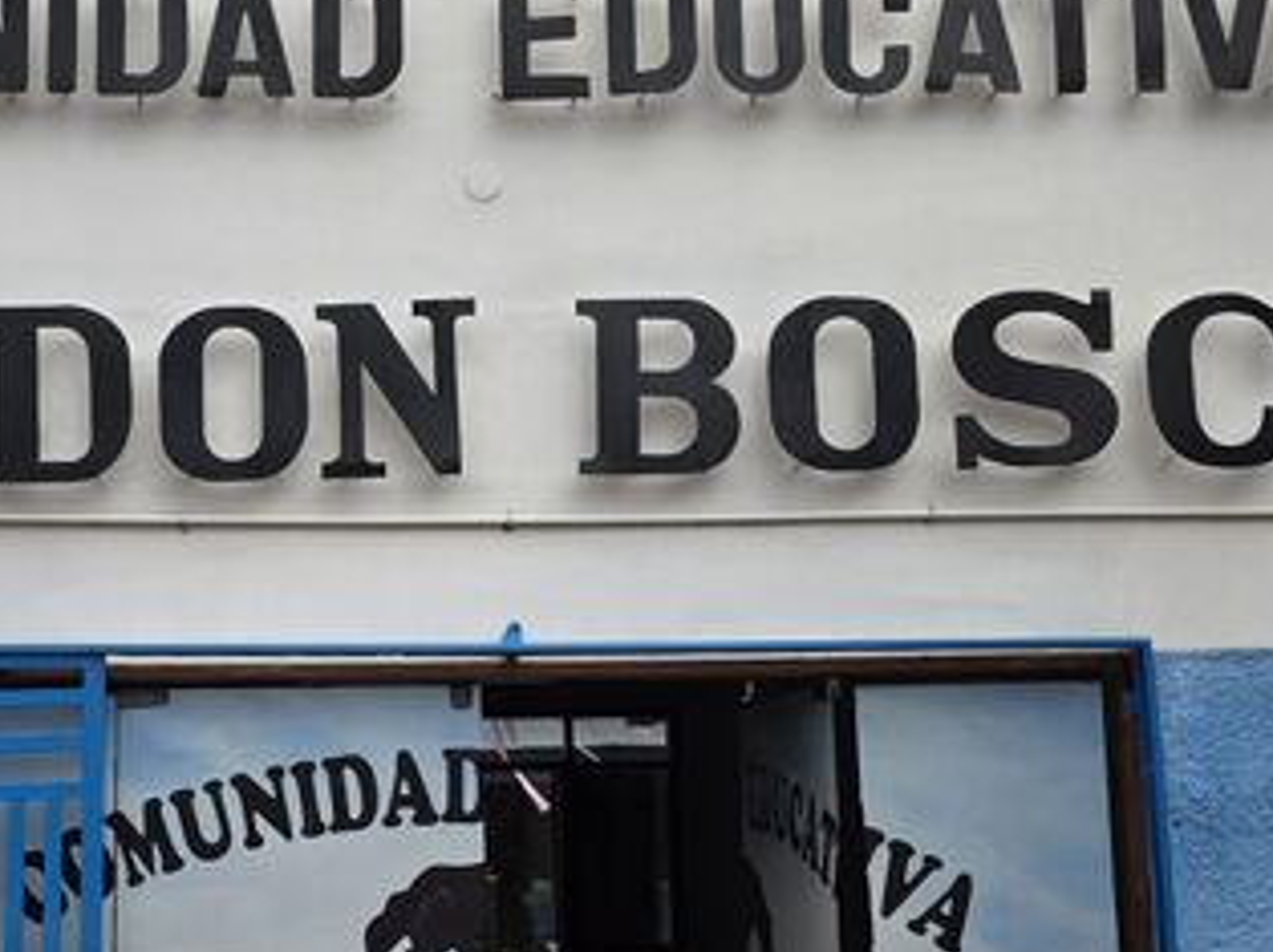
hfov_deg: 42.0
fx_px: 1617
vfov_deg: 32.5
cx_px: 361
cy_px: 652
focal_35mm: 44
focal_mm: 6.3
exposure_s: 1/2500
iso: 80
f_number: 1.7
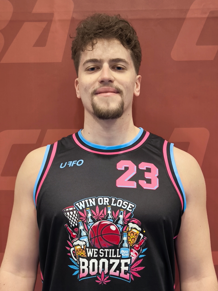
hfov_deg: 48.2
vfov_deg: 61.7
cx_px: 109
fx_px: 244
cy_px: 146
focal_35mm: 29
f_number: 1.9
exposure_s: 1/50
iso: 250
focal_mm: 6.92
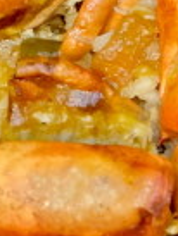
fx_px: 1150
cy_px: -27
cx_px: 564
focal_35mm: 168
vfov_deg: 11.6
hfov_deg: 7.6
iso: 800
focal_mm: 20.1
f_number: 3.8
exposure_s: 1/15
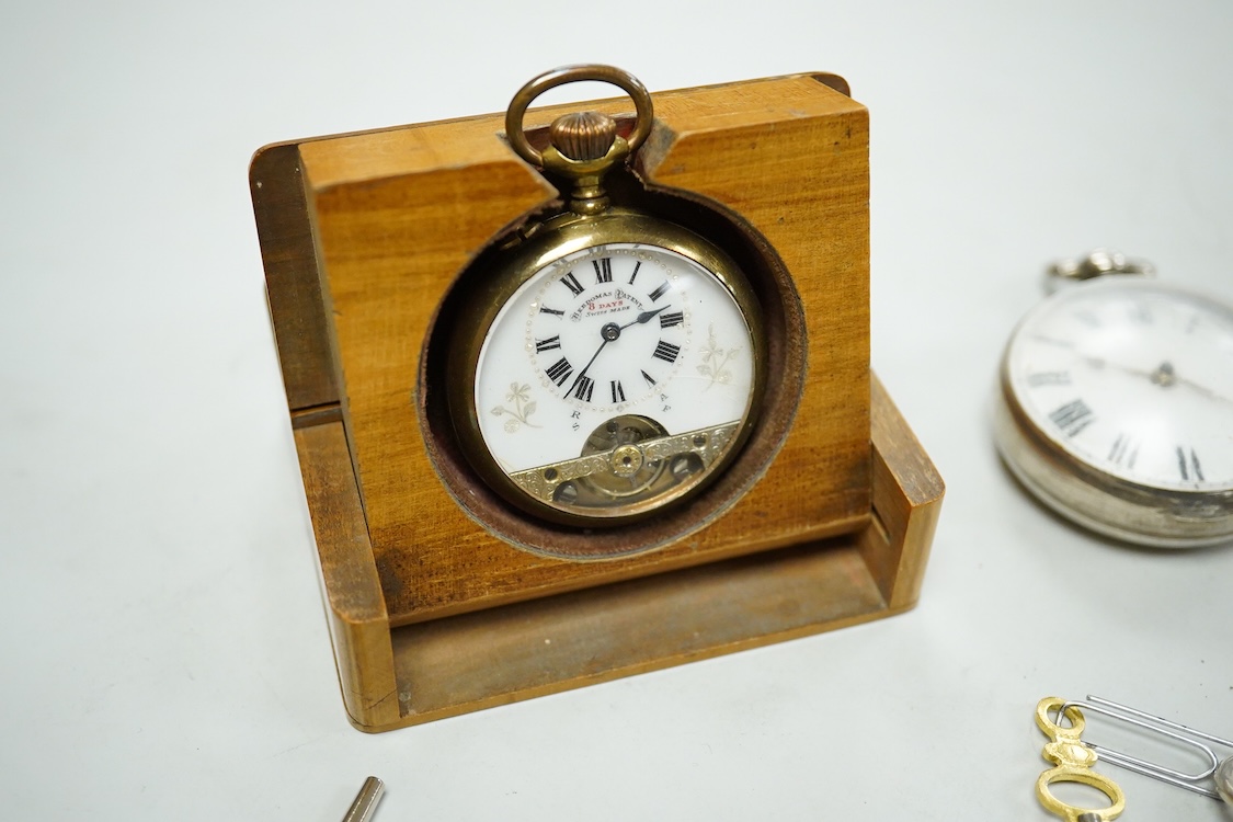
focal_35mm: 45
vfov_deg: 29.9
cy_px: 411
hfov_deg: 43.6
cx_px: 616
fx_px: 1541
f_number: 6.3
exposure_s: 1/400
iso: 3200
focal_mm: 30
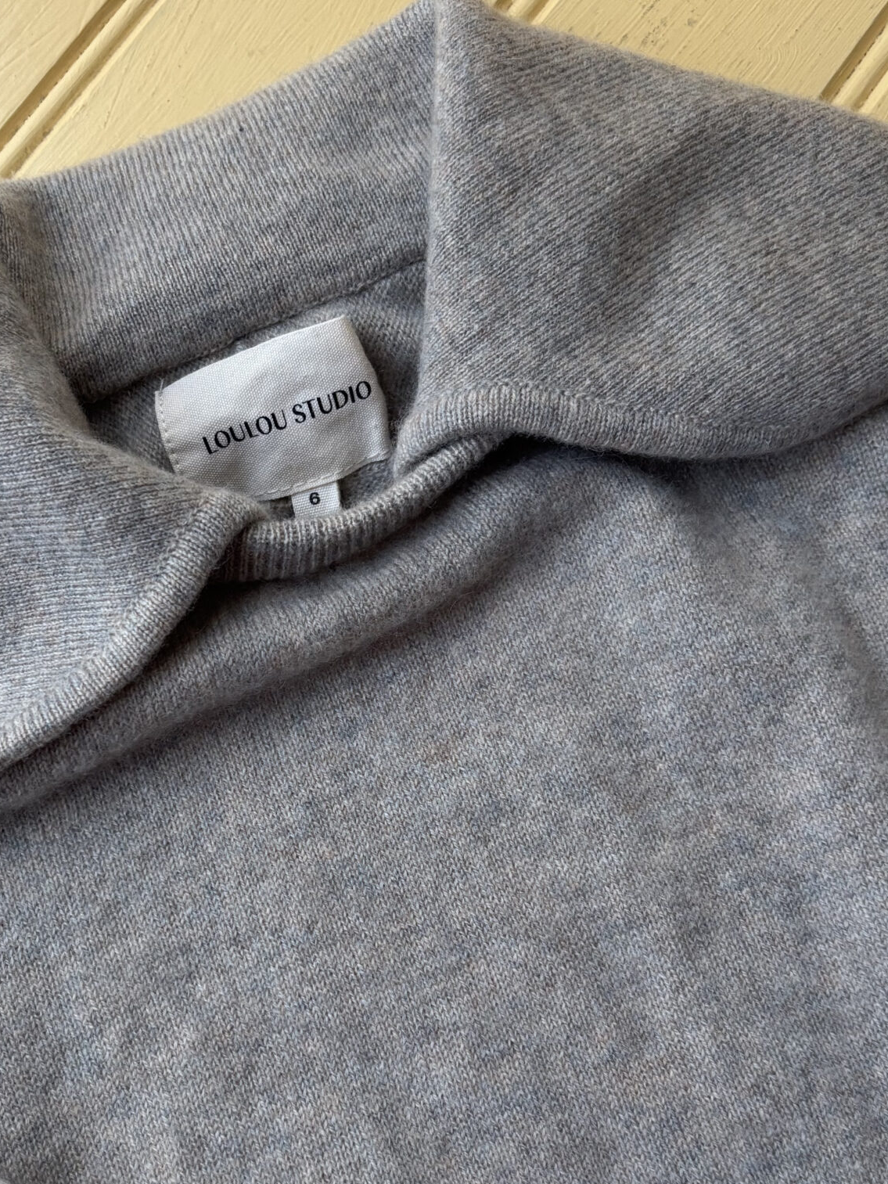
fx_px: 1505
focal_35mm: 44
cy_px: 739
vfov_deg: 42.6
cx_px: 328
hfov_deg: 32.7
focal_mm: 5.96
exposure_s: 1/60
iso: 160
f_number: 1.6
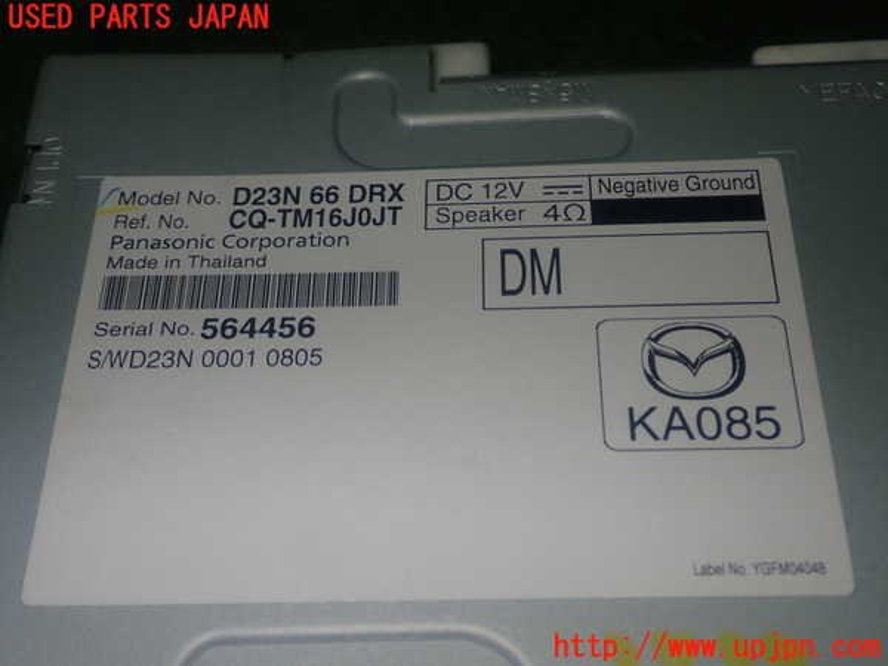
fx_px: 1206
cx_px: 444
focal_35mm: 47
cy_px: 333
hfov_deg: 40.4
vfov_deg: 30.9
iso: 200
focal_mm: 8.4
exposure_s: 1/50
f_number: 9
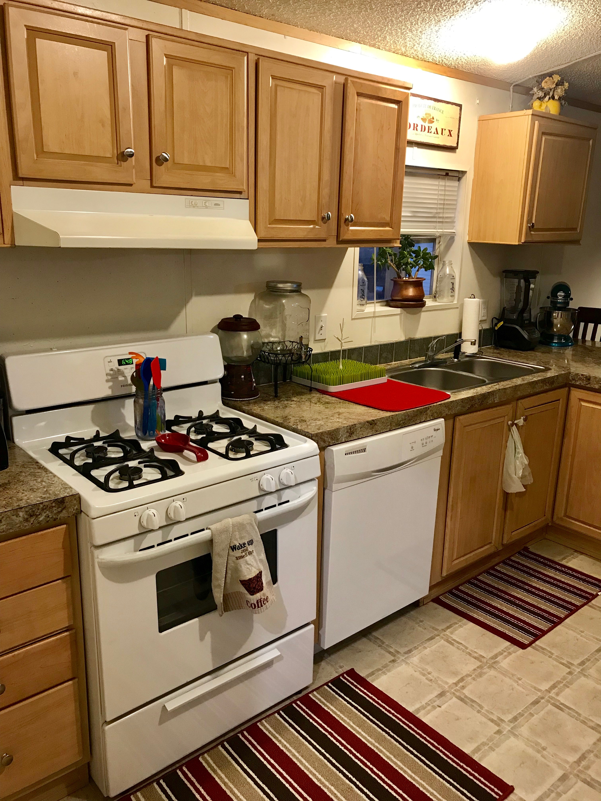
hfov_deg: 49.7
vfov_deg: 63.4
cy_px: 400
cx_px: 300
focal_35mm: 28
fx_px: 648
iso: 50
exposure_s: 1/15
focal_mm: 3.99
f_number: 1.8
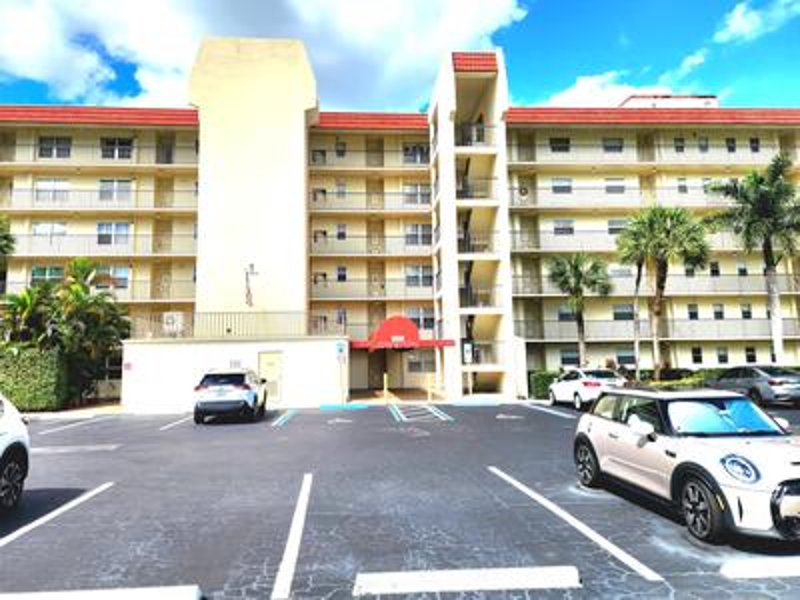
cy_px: 300
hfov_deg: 73.9
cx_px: 400
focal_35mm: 23
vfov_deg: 58.9
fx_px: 532
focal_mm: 6.4
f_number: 1.8
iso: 12
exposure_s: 1/1111
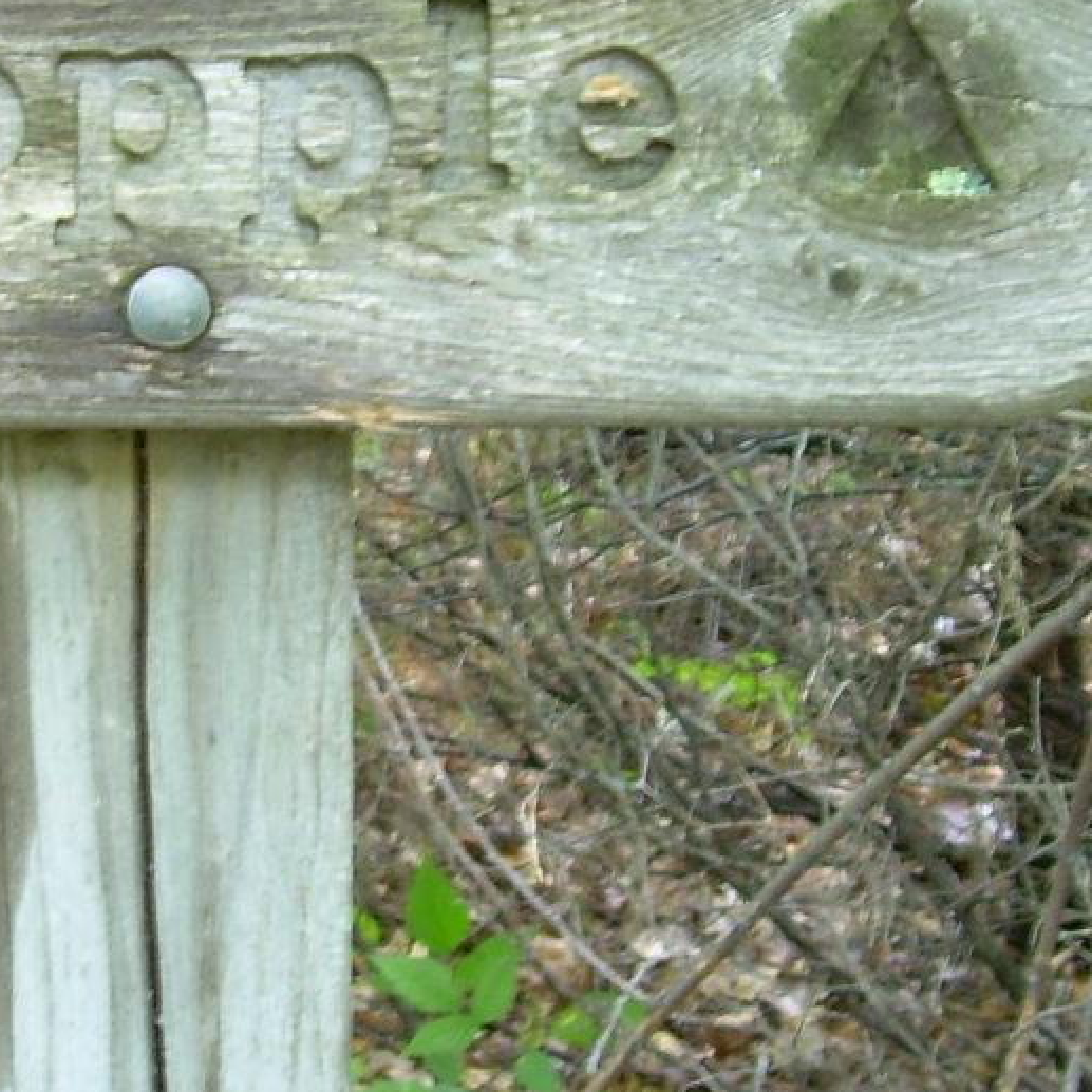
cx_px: 213
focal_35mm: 104
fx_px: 3712
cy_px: 448
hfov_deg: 16.6
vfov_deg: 16.7
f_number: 2.8
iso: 50
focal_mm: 6.3
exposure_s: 1/11.3
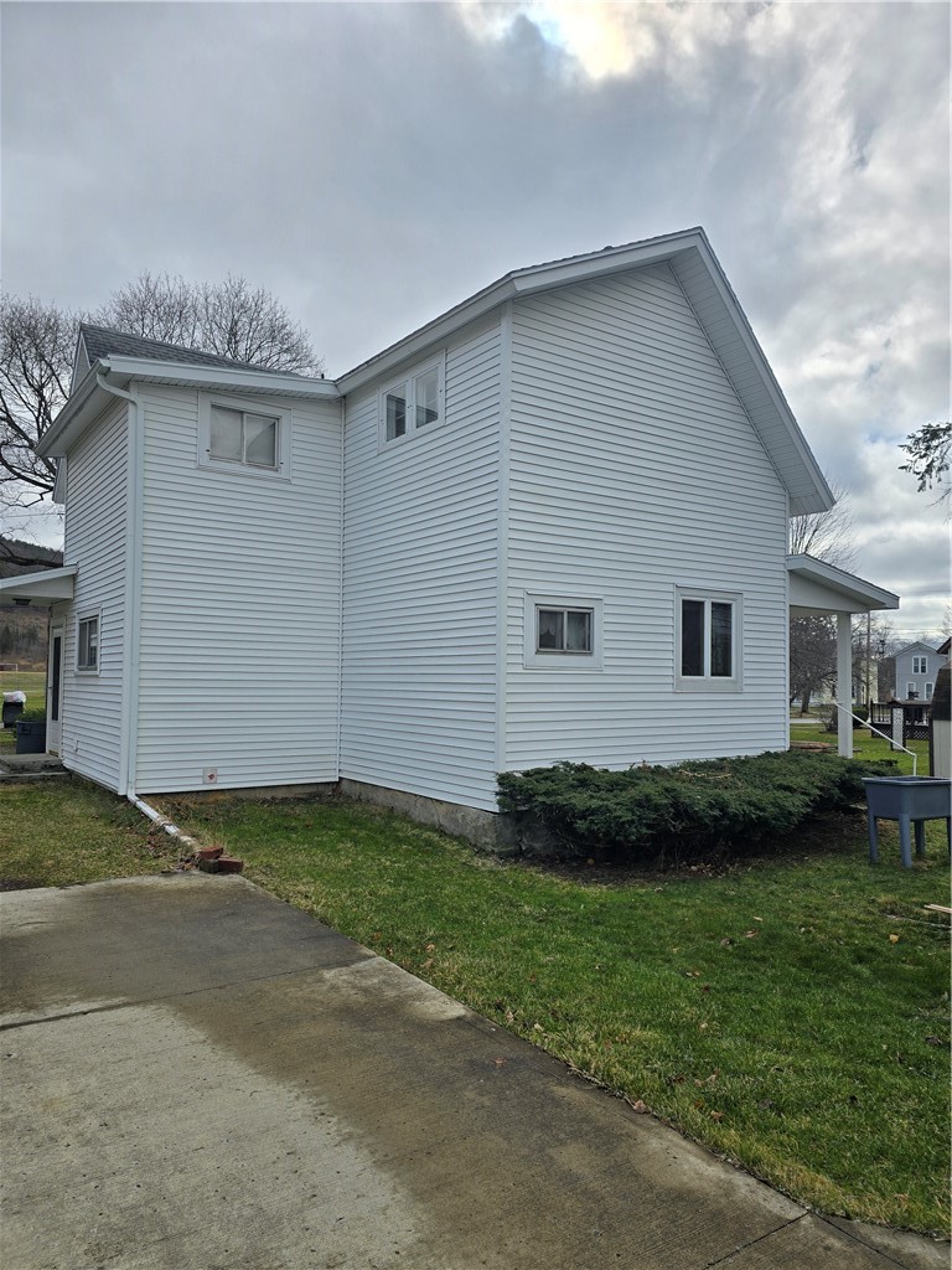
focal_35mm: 23
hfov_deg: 58.9
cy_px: 635
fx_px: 843
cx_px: 476
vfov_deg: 73.9
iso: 12
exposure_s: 1/1619
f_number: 1.7
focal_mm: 6.3
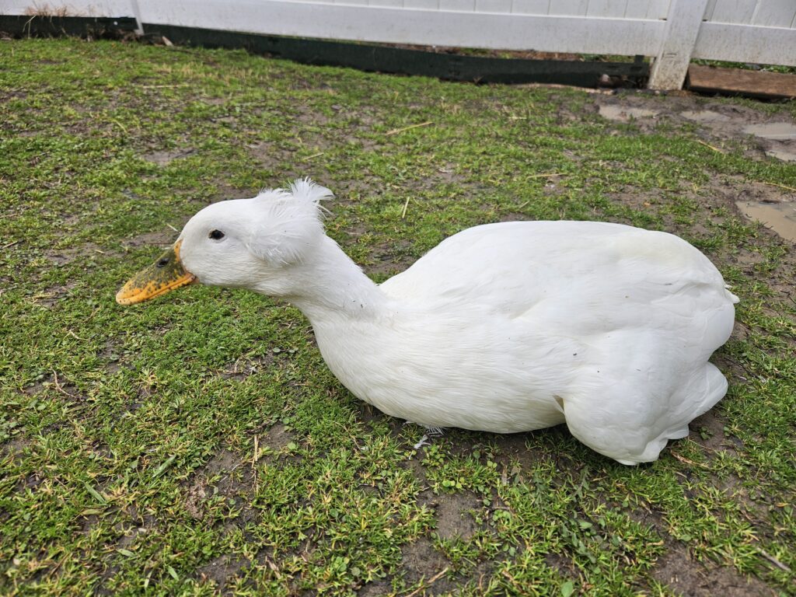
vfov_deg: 58.9
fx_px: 529
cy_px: 298
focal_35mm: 23
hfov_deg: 73.9
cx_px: 398
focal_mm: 5.4
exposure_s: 1/441
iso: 25
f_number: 1.8
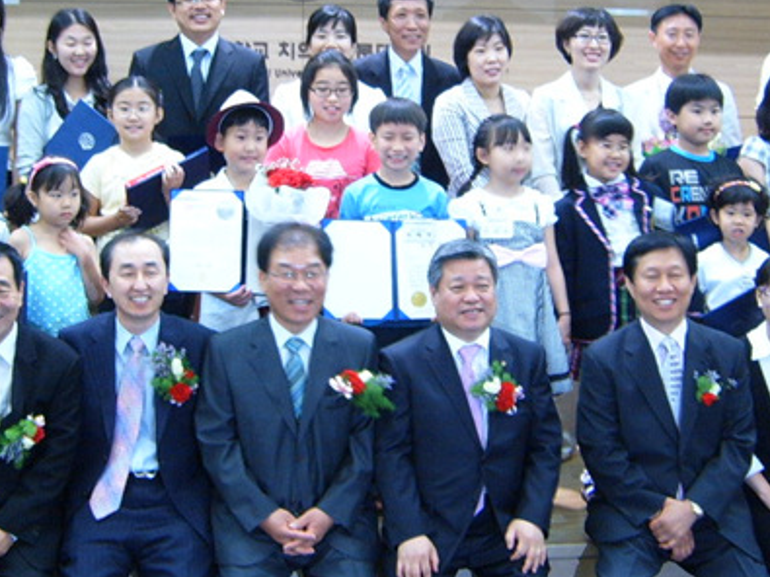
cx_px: 349
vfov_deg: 24.3
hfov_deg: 32.2
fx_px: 1334
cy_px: 205
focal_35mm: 60
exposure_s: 1/6
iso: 141
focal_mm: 6.2
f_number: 2.9
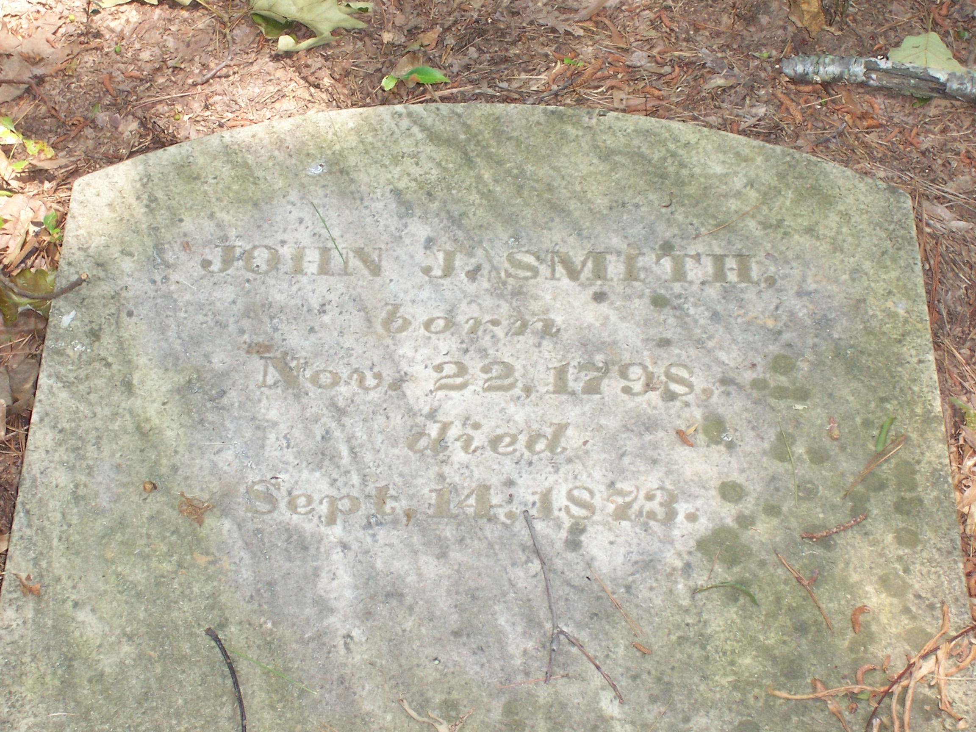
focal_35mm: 102
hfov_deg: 19.3
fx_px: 2876
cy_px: 366
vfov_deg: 14.5
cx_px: 488
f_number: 4.6
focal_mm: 16.8
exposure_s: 1/90
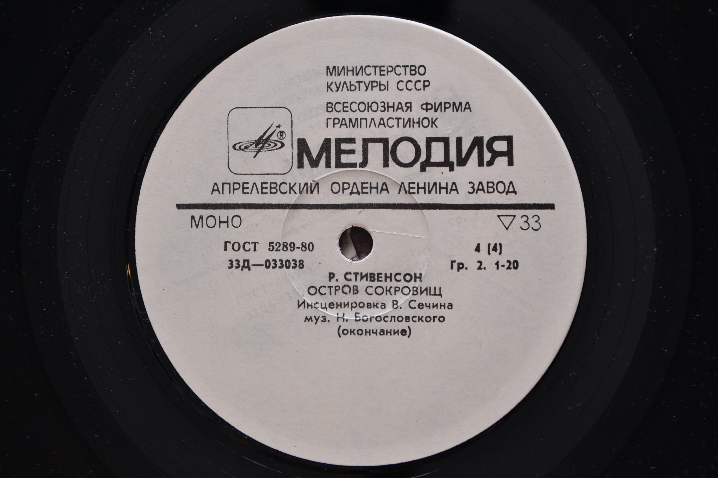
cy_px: 239
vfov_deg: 13.0
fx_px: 2094
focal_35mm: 105
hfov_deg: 19.5
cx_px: 359
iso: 800
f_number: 7.1
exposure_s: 1/200
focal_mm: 70
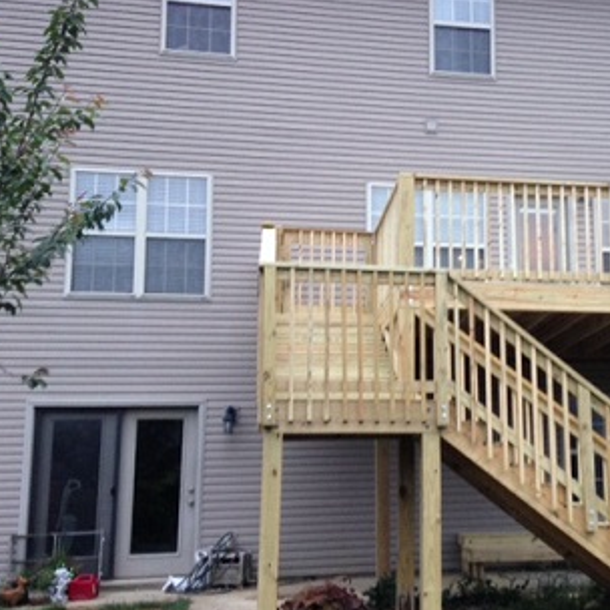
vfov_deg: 35.3
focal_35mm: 48
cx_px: 472
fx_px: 957
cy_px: 332
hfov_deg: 34.5
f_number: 2.4
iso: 160
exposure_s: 1/20
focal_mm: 4.12
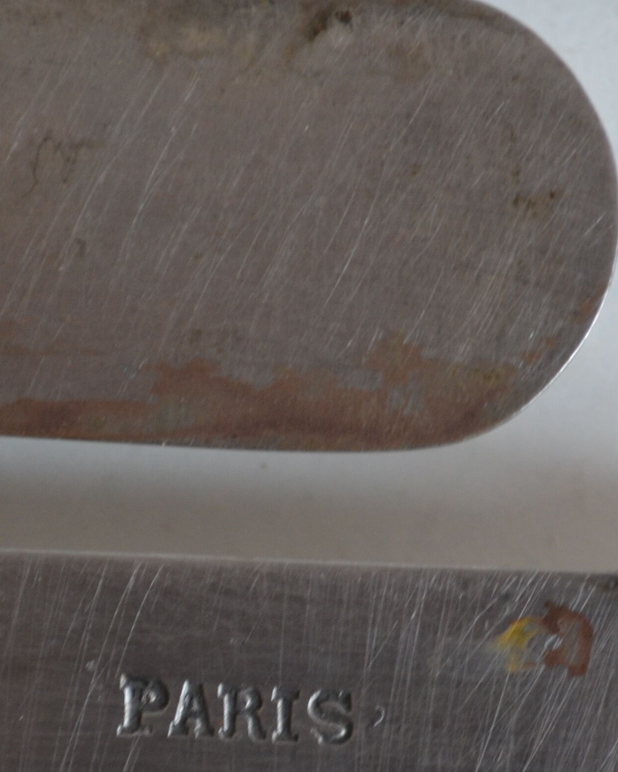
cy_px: 588
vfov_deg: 8.4
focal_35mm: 228
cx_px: 448
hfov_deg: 6.8
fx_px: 5221
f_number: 5.6
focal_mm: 55
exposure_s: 1/15
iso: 400
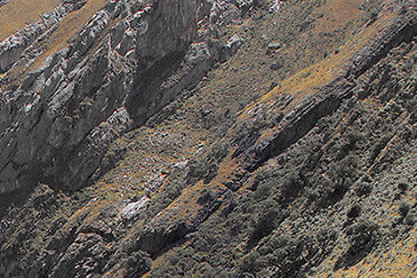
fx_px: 3112
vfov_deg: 5.0
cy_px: 654
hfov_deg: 7.5
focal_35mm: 269
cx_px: -196
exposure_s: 1/200
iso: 450
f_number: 8
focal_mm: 35
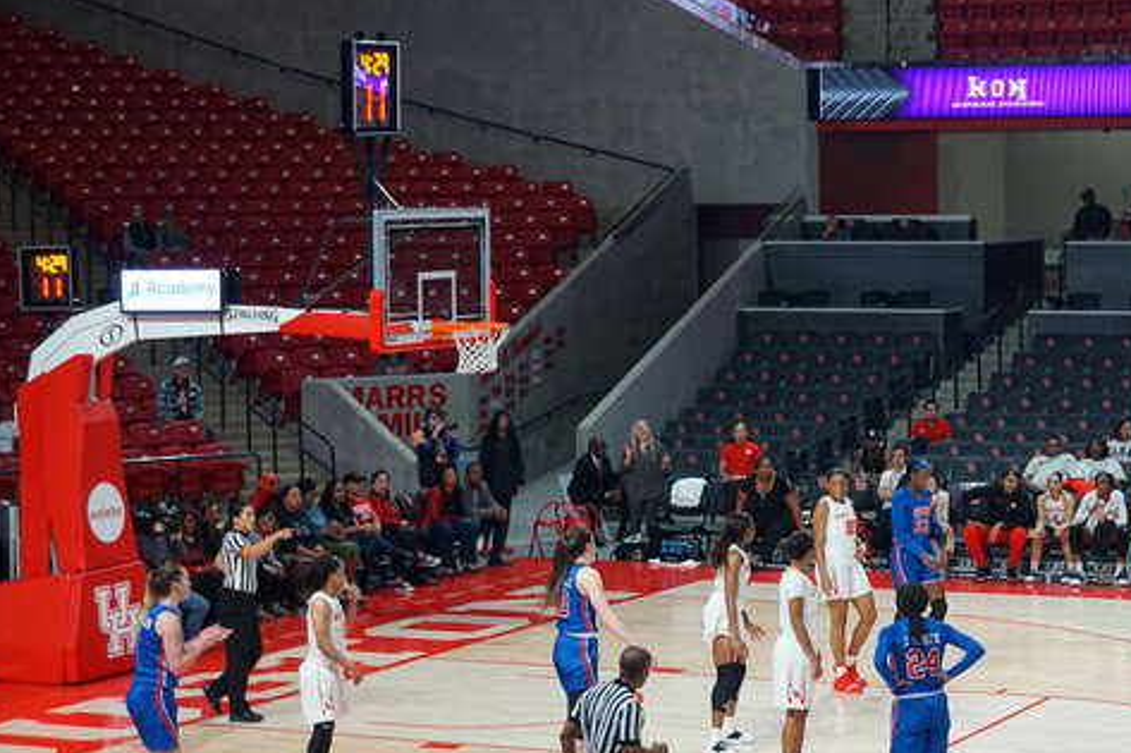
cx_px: 777
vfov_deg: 13.7
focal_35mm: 100
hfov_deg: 20.4
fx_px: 3134
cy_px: 375
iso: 400
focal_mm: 41
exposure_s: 1/80
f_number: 5.6
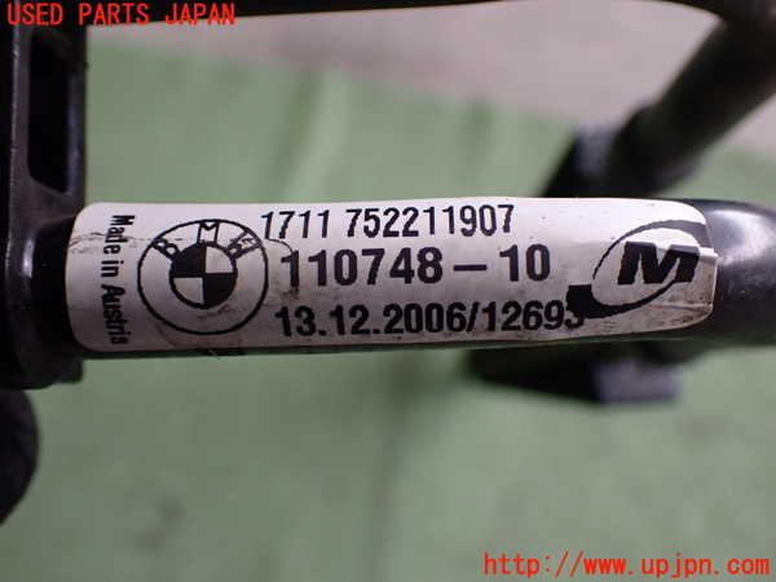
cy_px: 291
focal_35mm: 41
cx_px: 388
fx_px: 919
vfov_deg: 35.1
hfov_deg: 45.8
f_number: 2.8
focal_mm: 7.31
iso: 320
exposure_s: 1/160
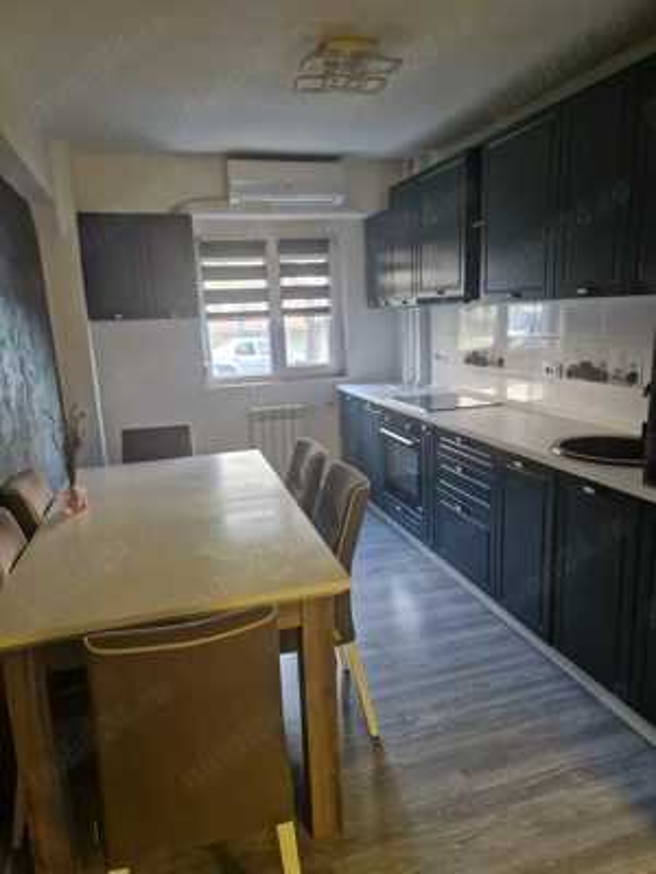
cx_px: 328
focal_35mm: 23
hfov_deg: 58.9
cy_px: 437
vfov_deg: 73.9
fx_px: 581
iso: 640
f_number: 1.8
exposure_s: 1/100
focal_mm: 5.4
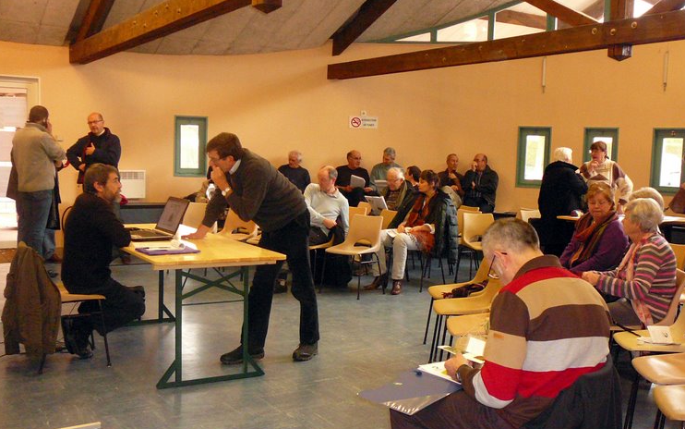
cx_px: 356
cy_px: 246
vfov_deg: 32.0
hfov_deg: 49.3
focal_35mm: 40
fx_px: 747
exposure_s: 1/30
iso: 400
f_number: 2.8
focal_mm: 5.2
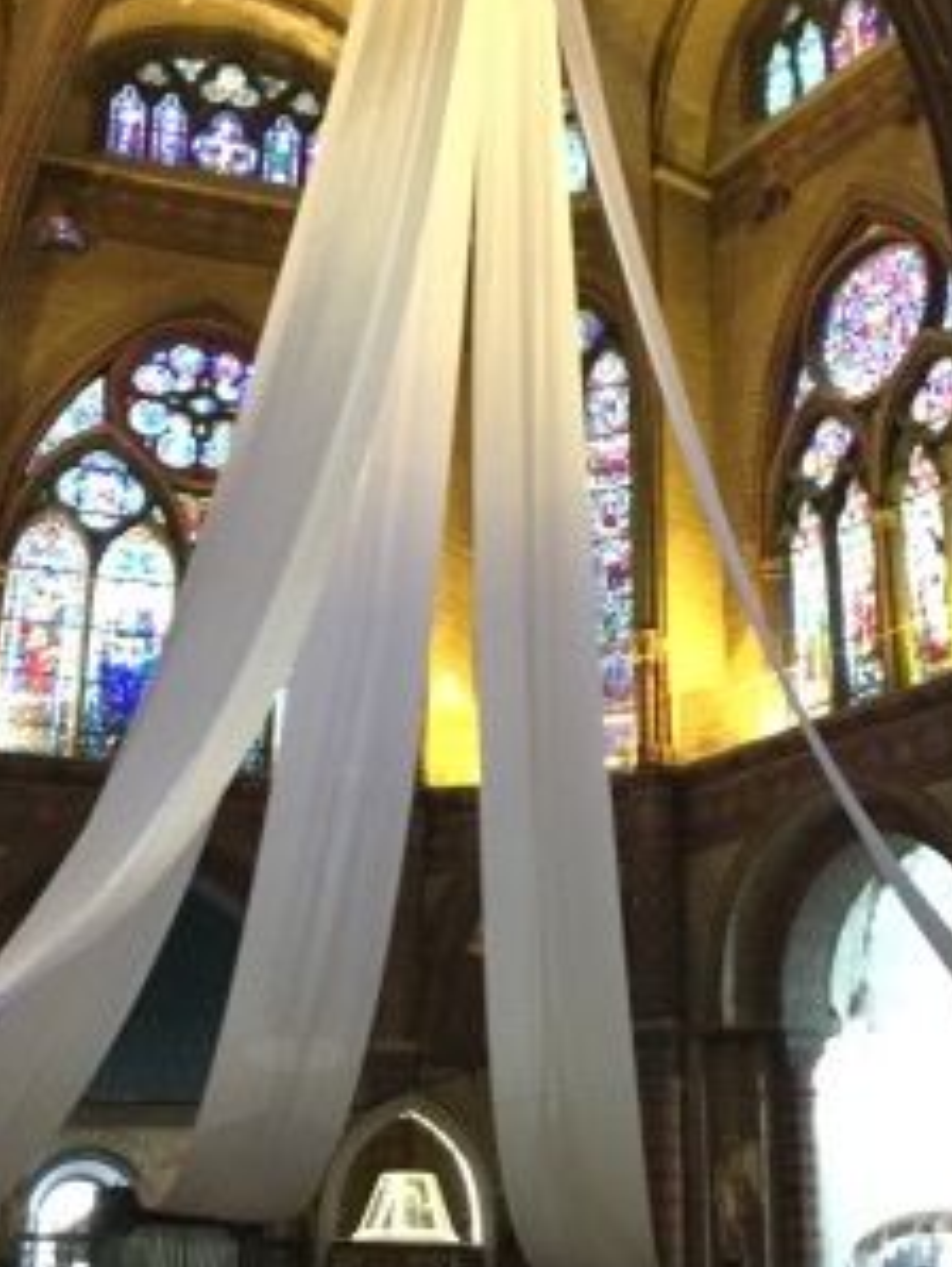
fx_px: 1904
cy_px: 531
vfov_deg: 36.7
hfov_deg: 28.1
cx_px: 516
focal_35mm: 52
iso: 640
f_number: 2.4
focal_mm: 3.3
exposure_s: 1/17
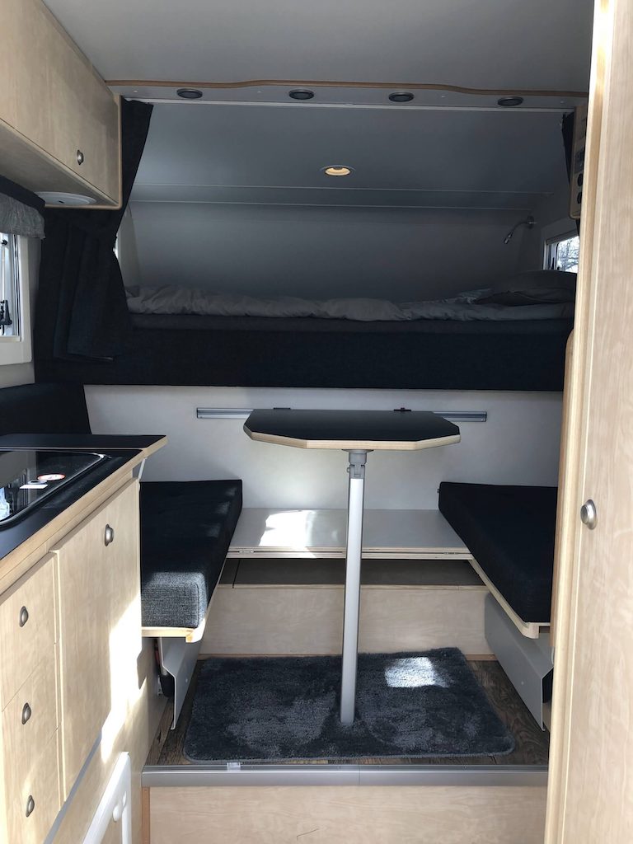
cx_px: 316
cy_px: 422
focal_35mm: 28
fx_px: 683
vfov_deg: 63.4
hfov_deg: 49.7
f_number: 1.8
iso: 32
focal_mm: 3.99
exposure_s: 1/120
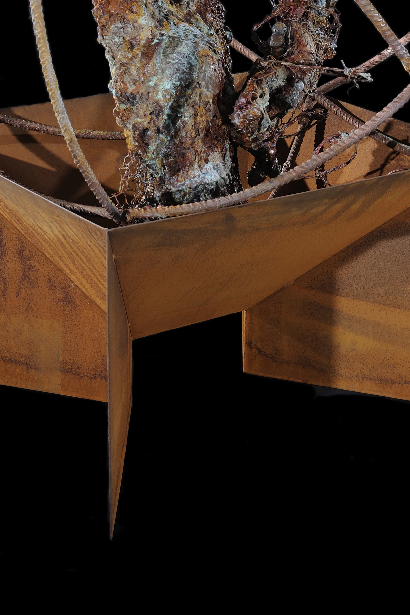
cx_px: 181
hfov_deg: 15.5
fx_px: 1503
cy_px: 62
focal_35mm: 88
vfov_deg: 22.6
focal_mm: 48
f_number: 13
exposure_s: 1/50
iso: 200
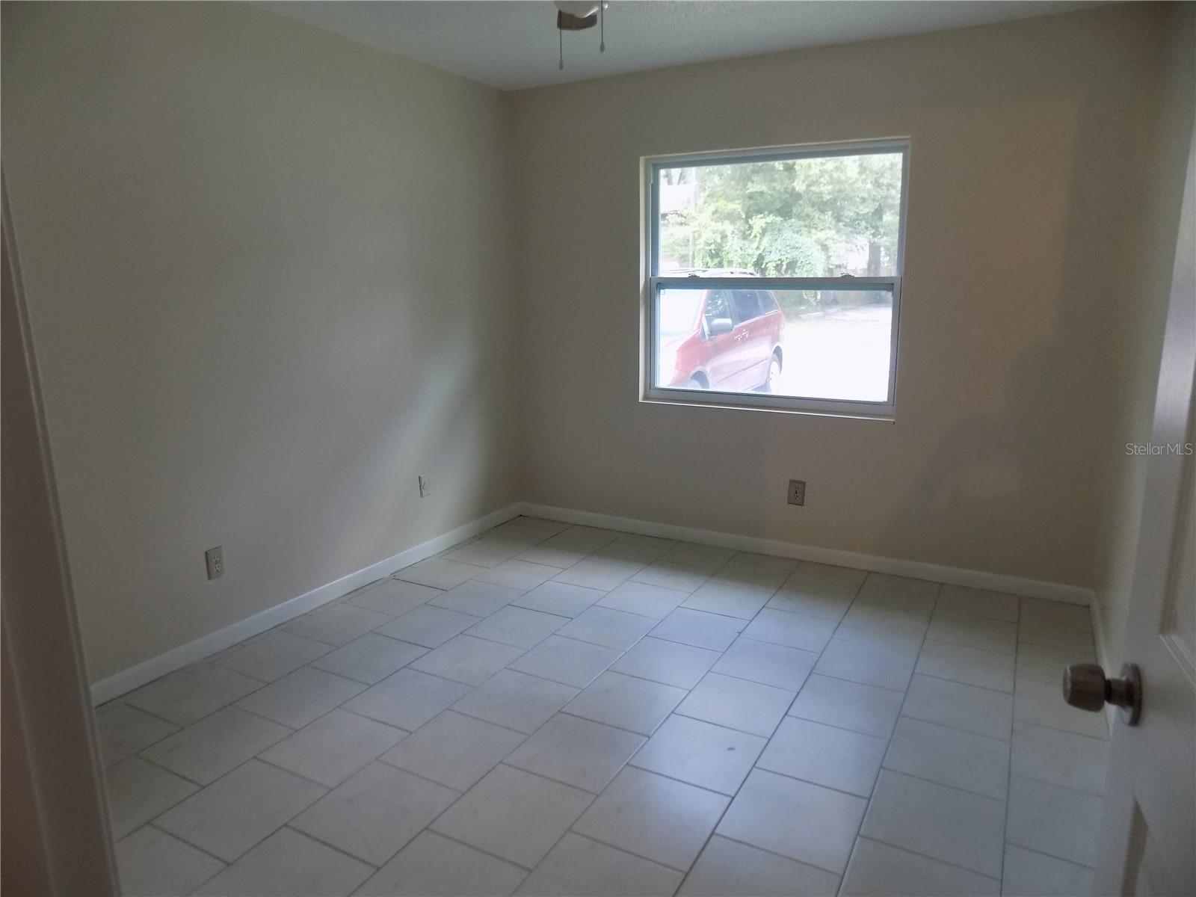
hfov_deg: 73.9
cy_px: 448
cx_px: 598
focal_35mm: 23
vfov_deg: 58.9
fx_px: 795
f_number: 3.1
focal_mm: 4
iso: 180
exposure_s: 1/30
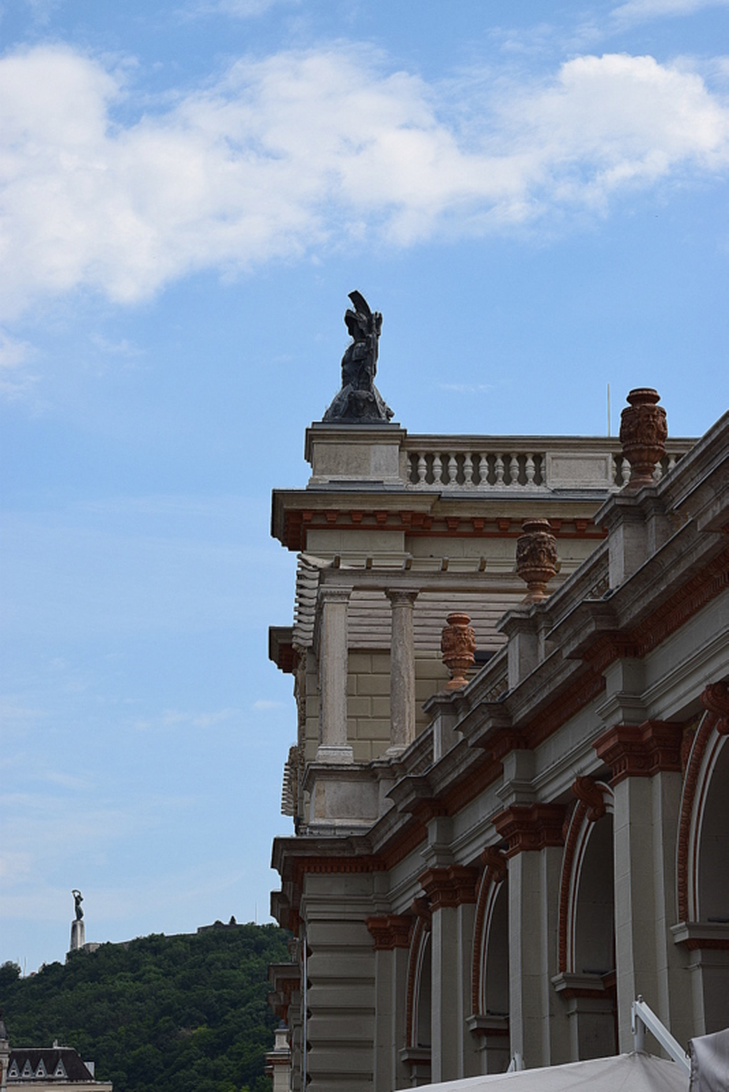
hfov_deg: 15.7
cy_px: 546
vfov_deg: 23.4
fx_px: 2640
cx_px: 364
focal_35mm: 87
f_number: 11
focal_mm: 58
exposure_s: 1/500
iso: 280
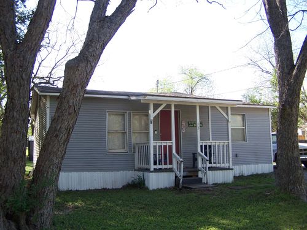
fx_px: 337
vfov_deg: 37.7
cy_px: 115
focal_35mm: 38
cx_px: 154
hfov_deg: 49.0
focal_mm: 6.3
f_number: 2.8
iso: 80
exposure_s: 1/250
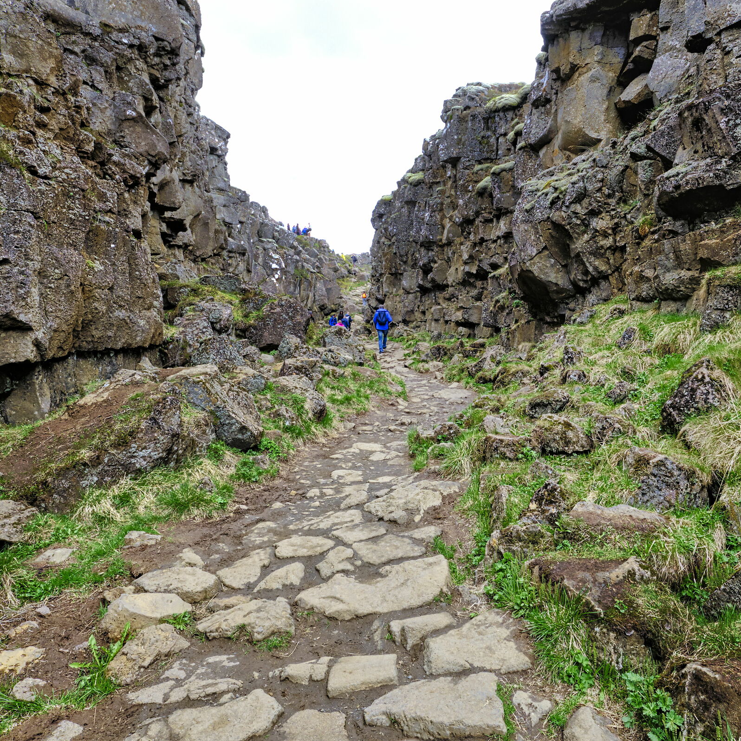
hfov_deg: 66.6
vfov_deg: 67.3
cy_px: 371
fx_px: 557
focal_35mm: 23
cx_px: 446
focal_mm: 12
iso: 250
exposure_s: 1/60
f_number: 10
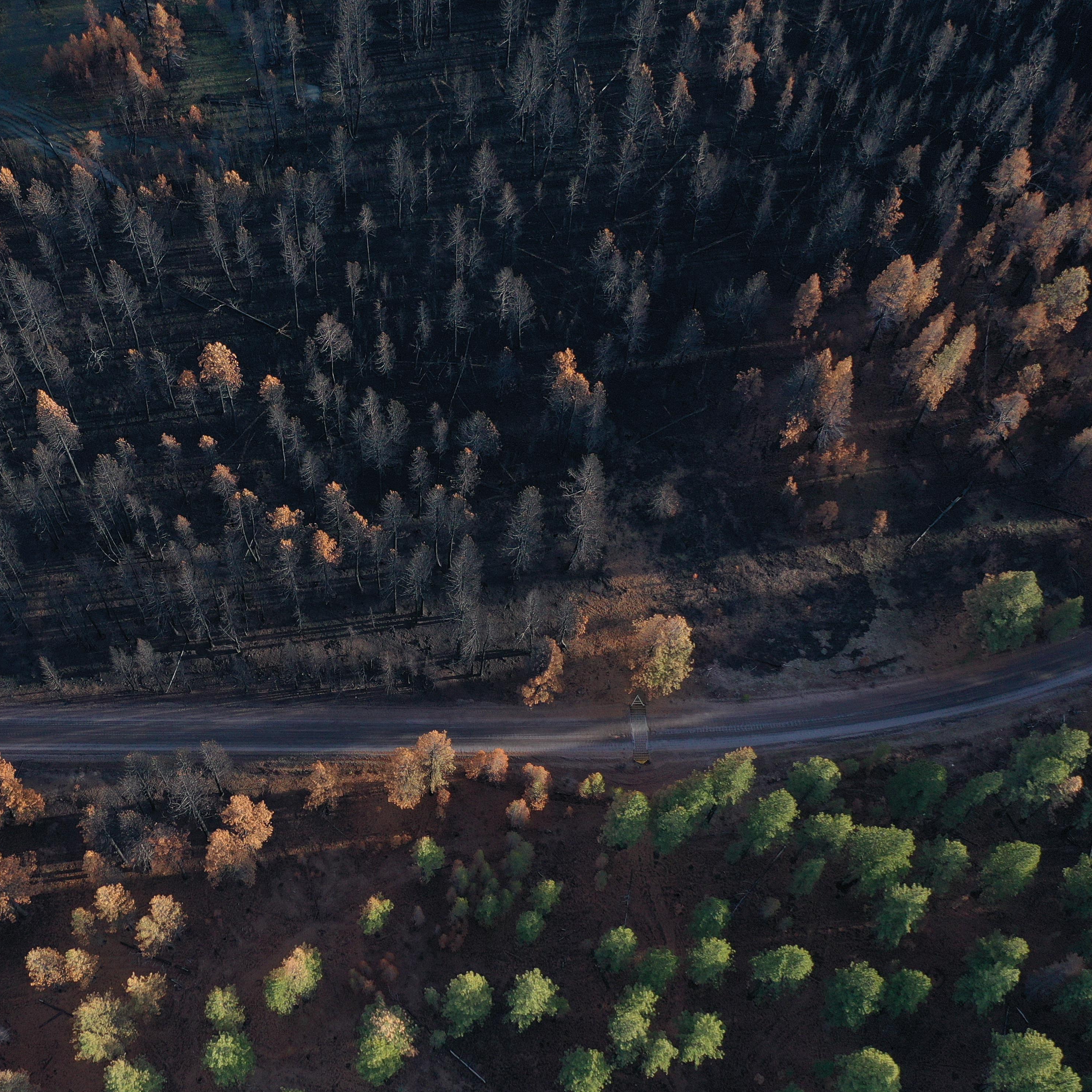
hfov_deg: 38.1
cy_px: 641
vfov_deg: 38.2
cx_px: 404
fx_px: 1570
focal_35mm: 44
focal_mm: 10.26
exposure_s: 1/50
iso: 200
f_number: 2.8
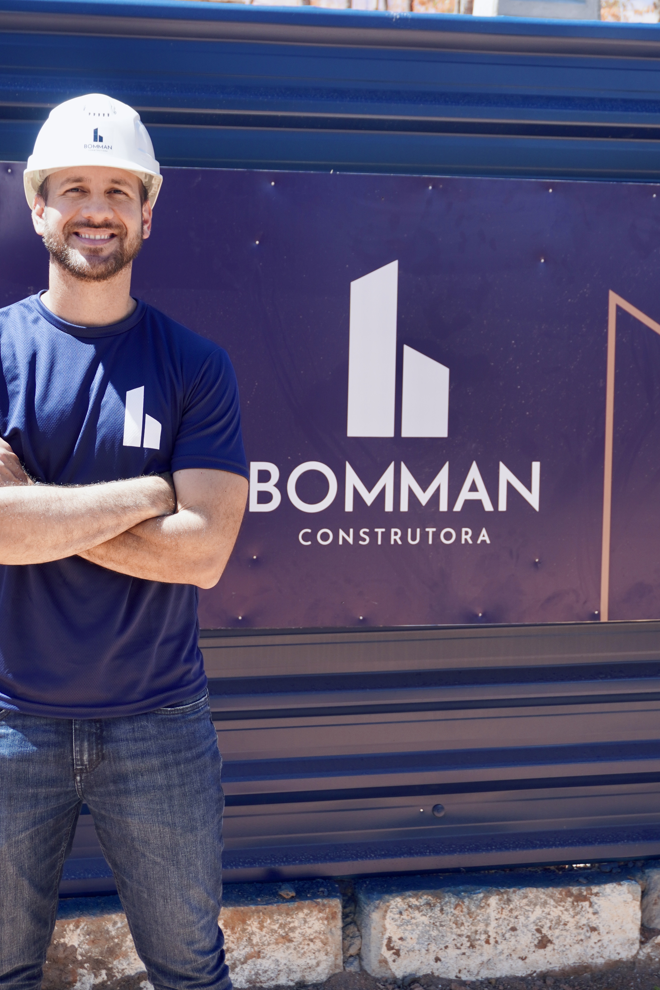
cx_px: 269
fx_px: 1760
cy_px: 389
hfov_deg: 21.2
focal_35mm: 64
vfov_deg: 31.3
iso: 100
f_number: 5
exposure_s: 1/200
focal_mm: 32
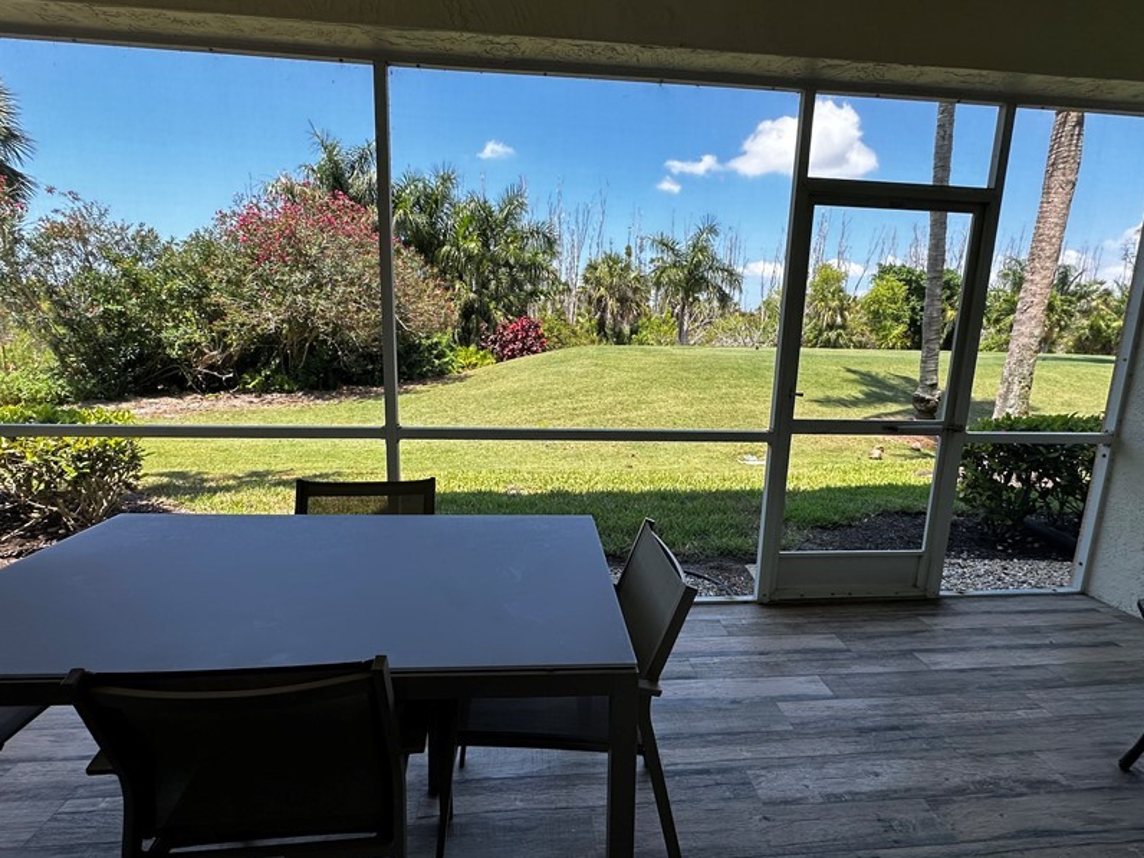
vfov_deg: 71.6
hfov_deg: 87.8
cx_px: 576
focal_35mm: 18
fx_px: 595
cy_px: 437
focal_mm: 2.22
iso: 40
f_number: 2.2
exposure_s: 1/381
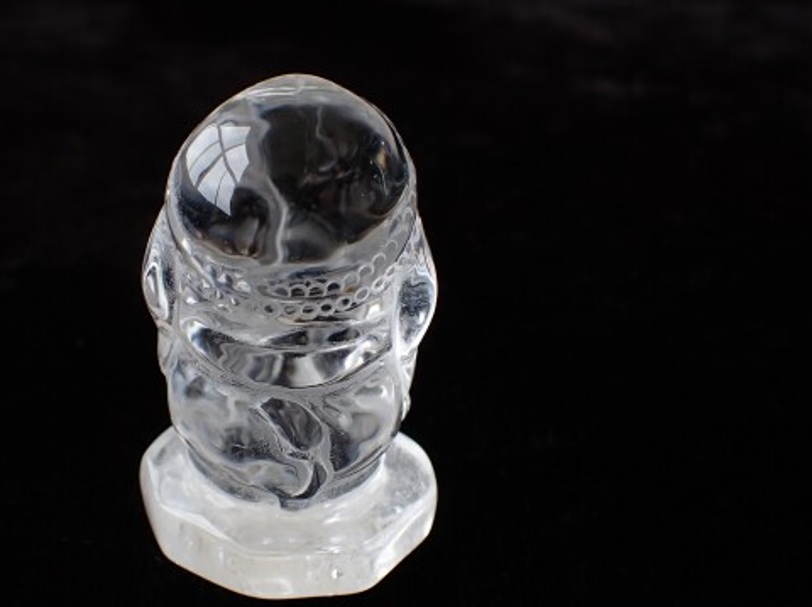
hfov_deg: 46.3
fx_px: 937
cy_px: 334
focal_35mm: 40
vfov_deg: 35.9
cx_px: 289
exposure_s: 1/125
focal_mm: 5.4
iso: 160
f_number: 3.2
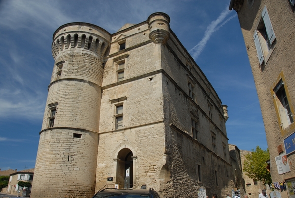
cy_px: 99
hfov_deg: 67.3
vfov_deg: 48.1
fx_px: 222
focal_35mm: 27
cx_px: 148
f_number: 5.6
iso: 100
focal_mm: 18
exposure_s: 1/320
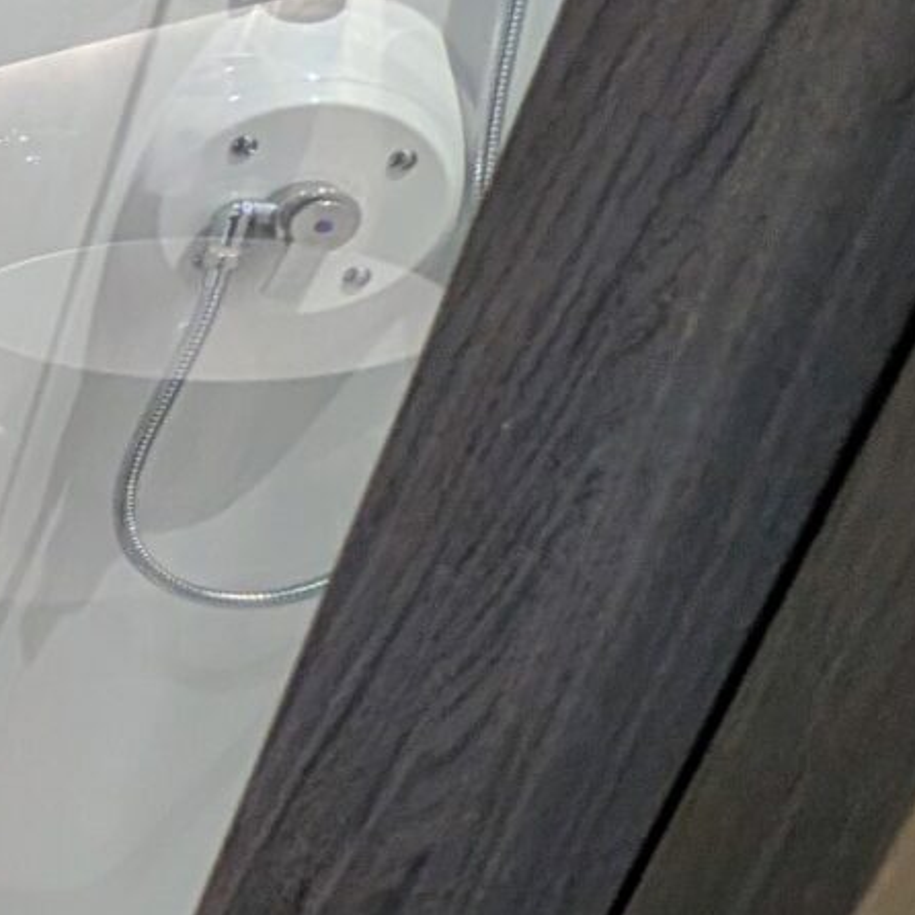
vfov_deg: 28.1
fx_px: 1824
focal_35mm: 61
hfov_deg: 13.0
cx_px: -1567
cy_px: 386
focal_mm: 2.02
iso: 123
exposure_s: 1/25
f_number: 1.7
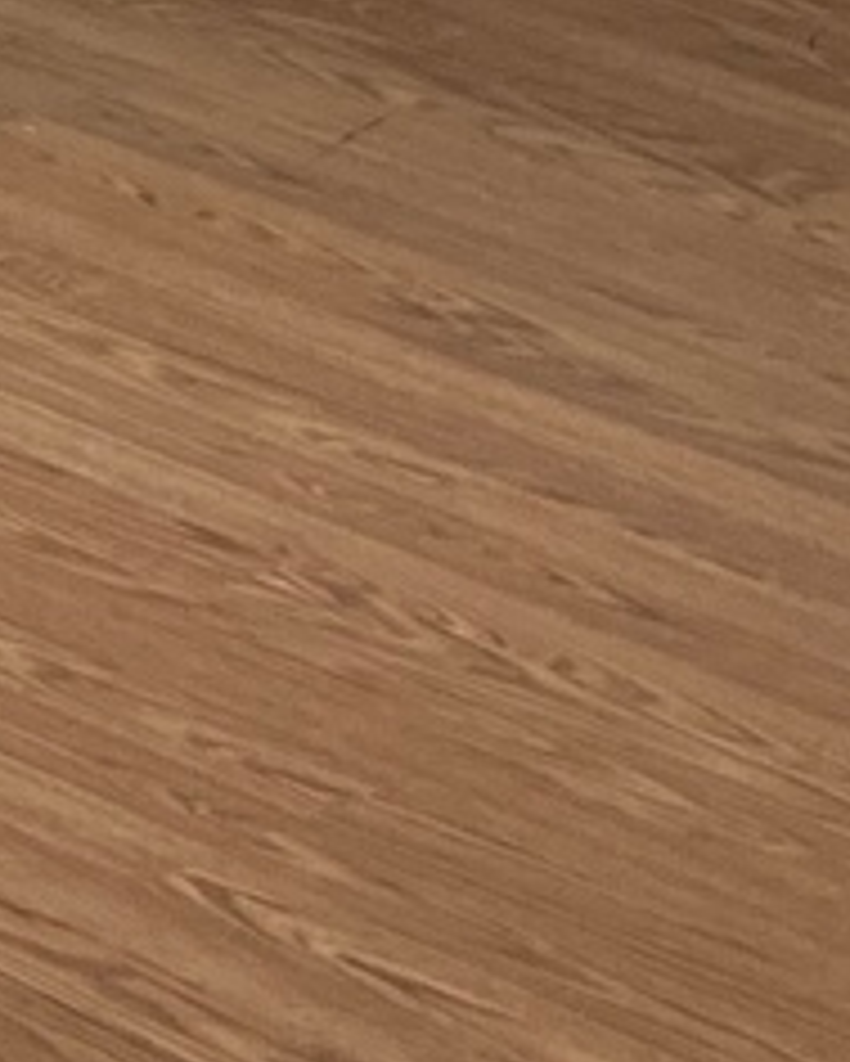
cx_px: -1687
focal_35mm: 217
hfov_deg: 6.5
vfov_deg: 8.5
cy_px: -994
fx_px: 6819
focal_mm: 5.1
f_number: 1.6
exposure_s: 1/120
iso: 80
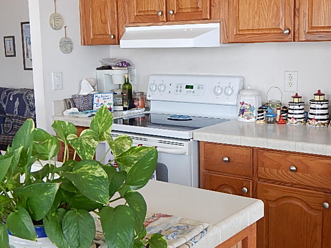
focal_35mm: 49
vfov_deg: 29.7
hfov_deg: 38.9
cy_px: 123
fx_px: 468
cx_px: 166
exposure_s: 1/30
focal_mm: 8.6
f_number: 3.7
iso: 200
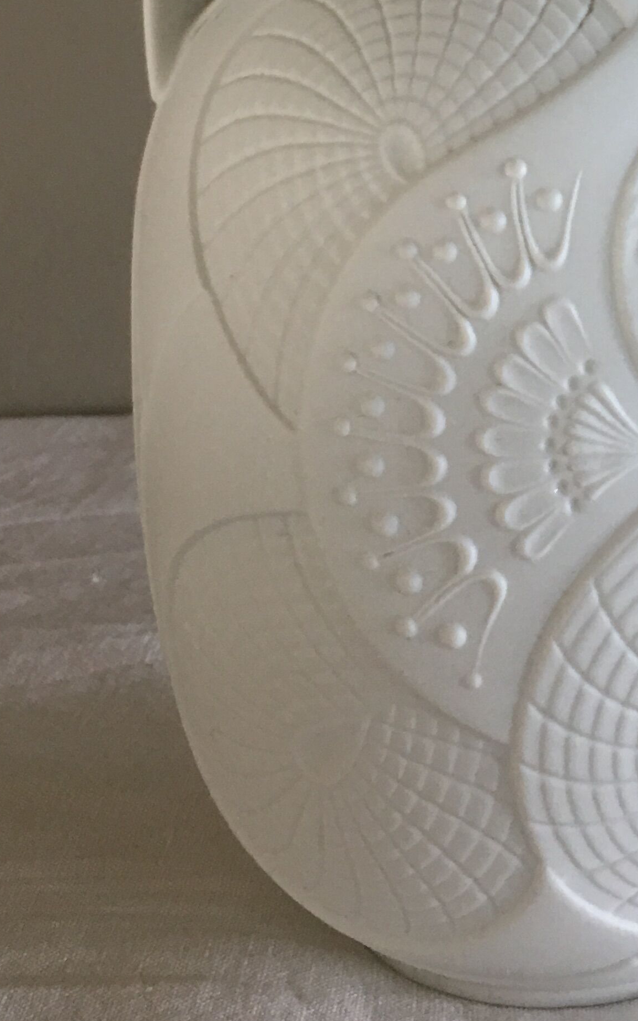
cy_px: 102
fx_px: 1864
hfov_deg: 19.0
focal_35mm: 67
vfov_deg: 29.4
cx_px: 606
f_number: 2.2
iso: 40
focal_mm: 4.15
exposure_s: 1/17
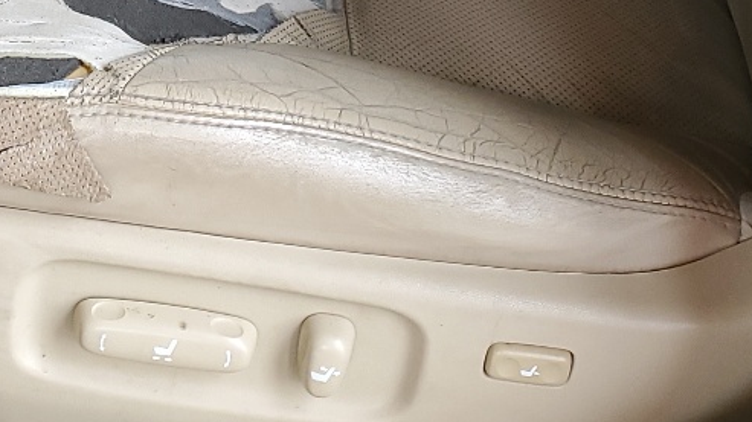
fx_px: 1834
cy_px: -320
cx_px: 104
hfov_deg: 22.7
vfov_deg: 12.1
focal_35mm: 92
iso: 70
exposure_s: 1/120
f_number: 1.5
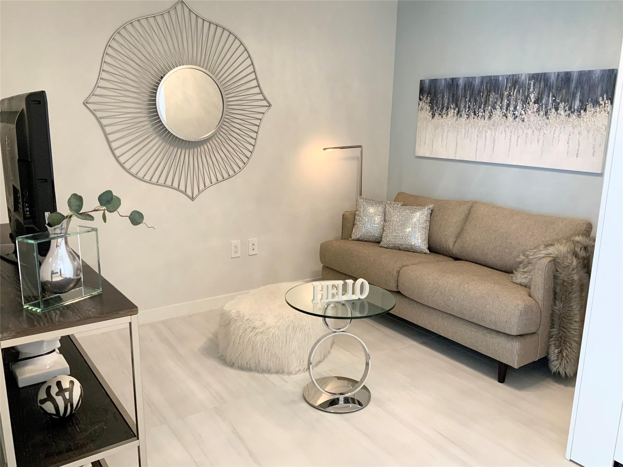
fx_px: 522
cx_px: 312
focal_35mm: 29
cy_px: 234
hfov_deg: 61.7
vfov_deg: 48.2
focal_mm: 3
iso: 80
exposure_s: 1/60
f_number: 1.8
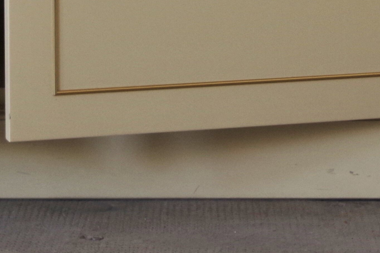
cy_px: -181
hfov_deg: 11.4
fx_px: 1900
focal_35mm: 180
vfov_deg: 7.4
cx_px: 231
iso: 200
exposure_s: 1/60
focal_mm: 28.13
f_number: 4
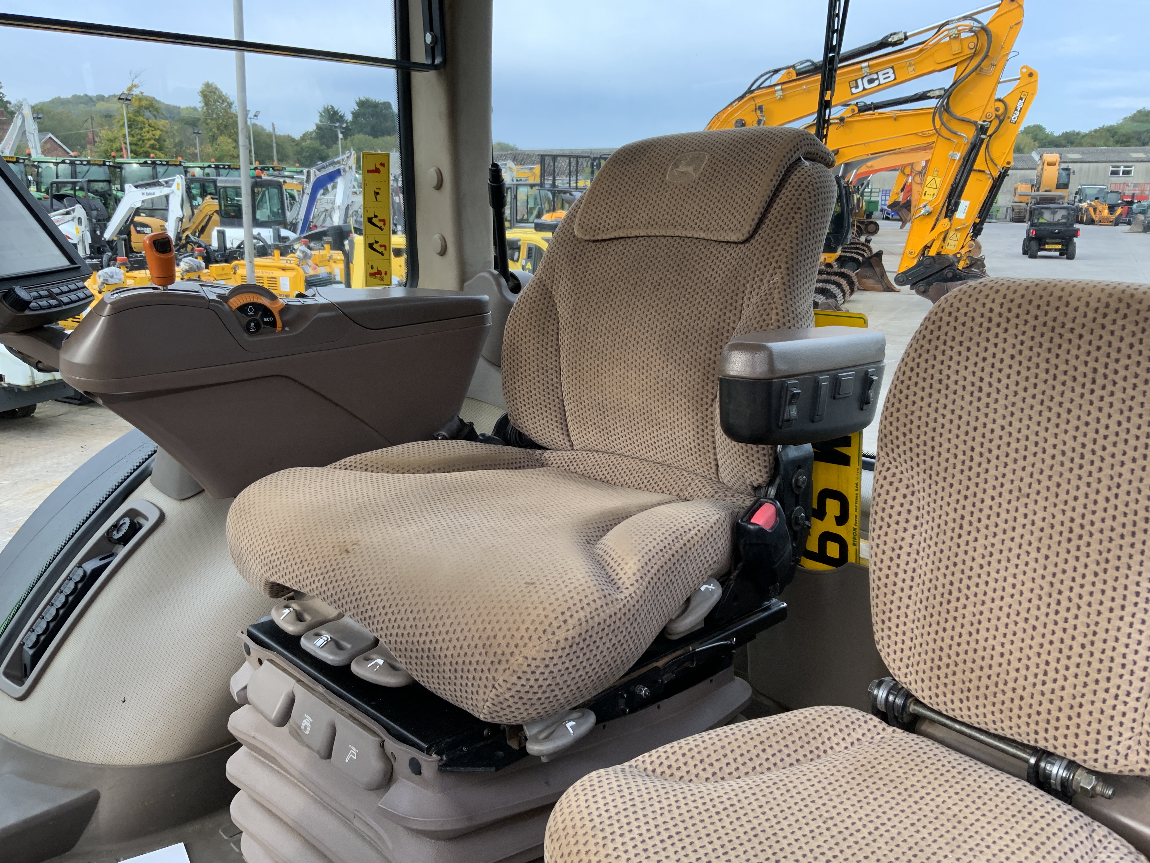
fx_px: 963
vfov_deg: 48.2
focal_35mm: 29
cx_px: 575
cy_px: 432
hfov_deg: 61.7
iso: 20
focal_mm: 3
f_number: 1.8
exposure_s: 1/122
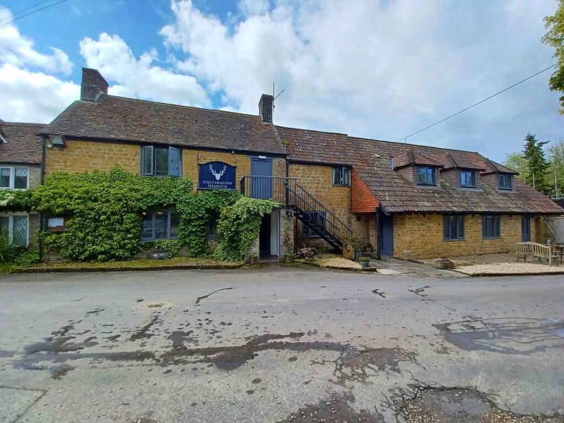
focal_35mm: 13
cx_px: 282
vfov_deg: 89.9
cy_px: 212
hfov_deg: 106.2
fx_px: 212
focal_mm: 1.42
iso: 40
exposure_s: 1/652
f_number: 2.2
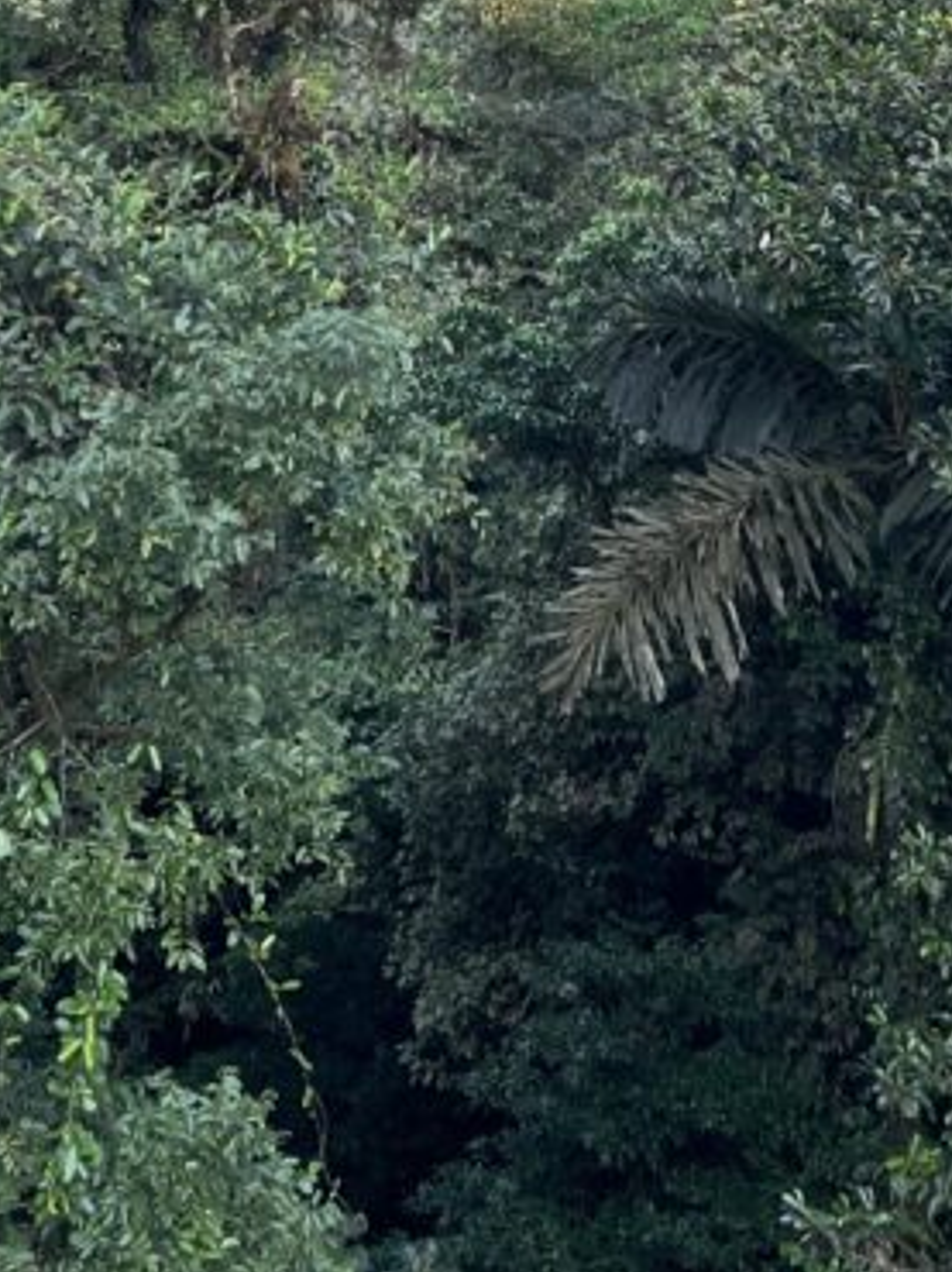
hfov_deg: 20.4
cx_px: 595
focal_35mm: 72
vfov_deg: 24.3
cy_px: -296
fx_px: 2643
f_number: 1.5
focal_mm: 5.7
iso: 50
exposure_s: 1/917
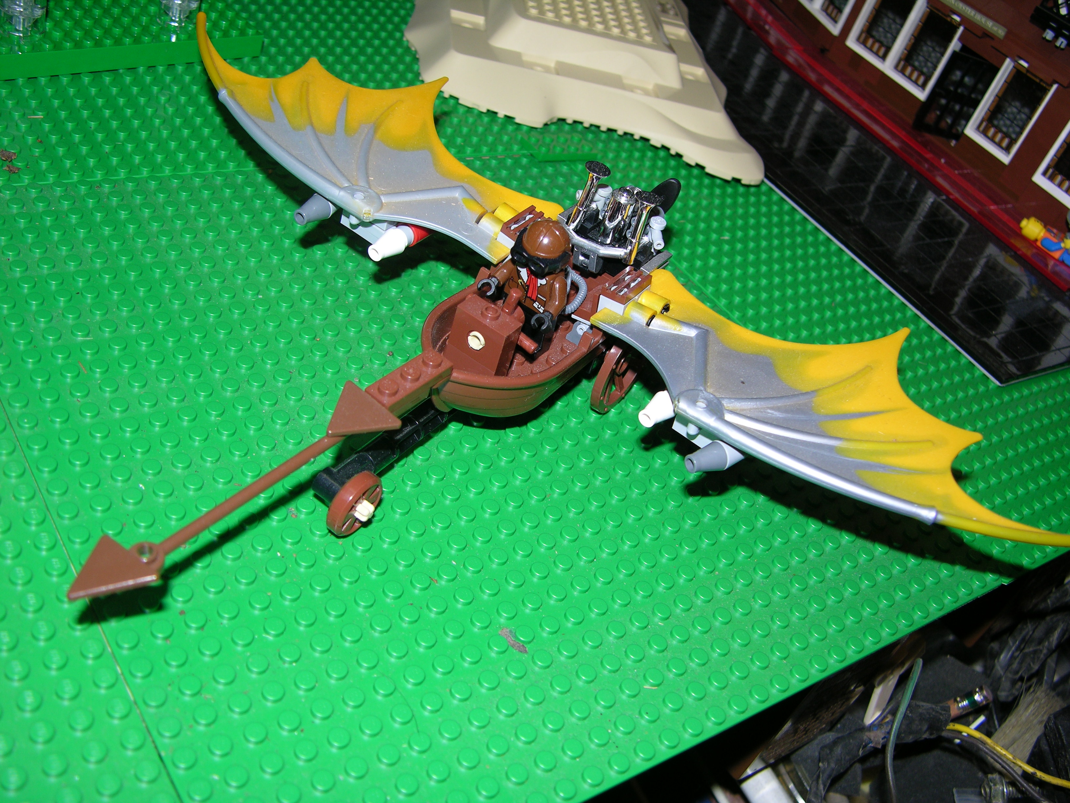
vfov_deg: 38.7
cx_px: 535
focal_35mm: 37
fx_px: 1144
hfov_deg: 50.1
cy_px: 402
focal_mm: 9.5
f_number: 2.8
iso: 50
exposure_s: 1/60.1
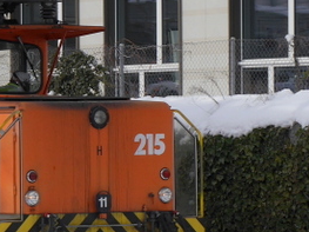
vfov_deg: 4.8
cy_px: 114
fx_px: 2766
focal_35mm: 310
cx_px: -206
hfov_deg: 6.3
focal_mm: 37
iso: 160
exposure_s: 1/320
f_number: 8
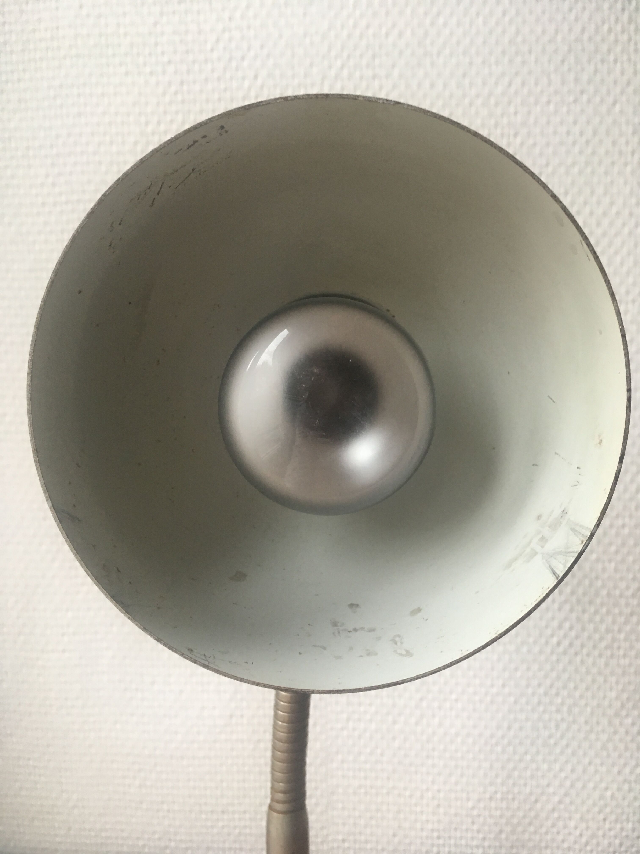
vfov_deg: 61.7
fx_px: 715
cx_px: 320
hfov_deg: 48.2
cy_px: 427
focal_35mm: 29
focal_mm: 4.15
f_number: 2.2
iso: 125
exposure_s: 1/33
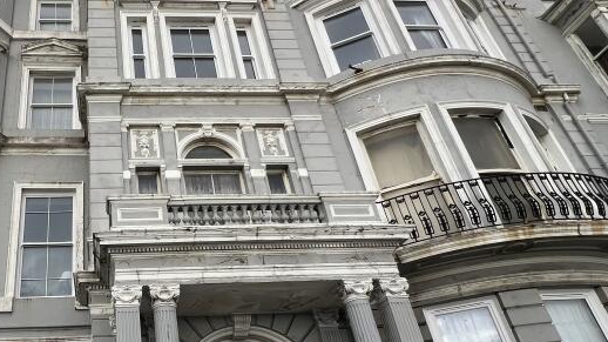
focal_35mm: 28
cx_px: 139
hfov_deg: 63.2
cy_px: 244
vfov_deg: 40.6
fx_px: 451
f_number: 1.8
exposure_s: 1/1074
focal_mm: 1.57
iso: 32
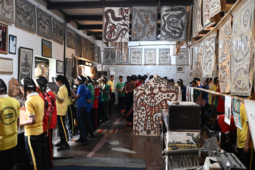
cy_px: 85
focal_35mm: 35
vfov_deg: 37.9
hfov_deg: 54.4
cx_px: 128
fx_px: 248
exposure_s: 1/125
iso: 25600
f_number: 4.5
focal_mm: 35
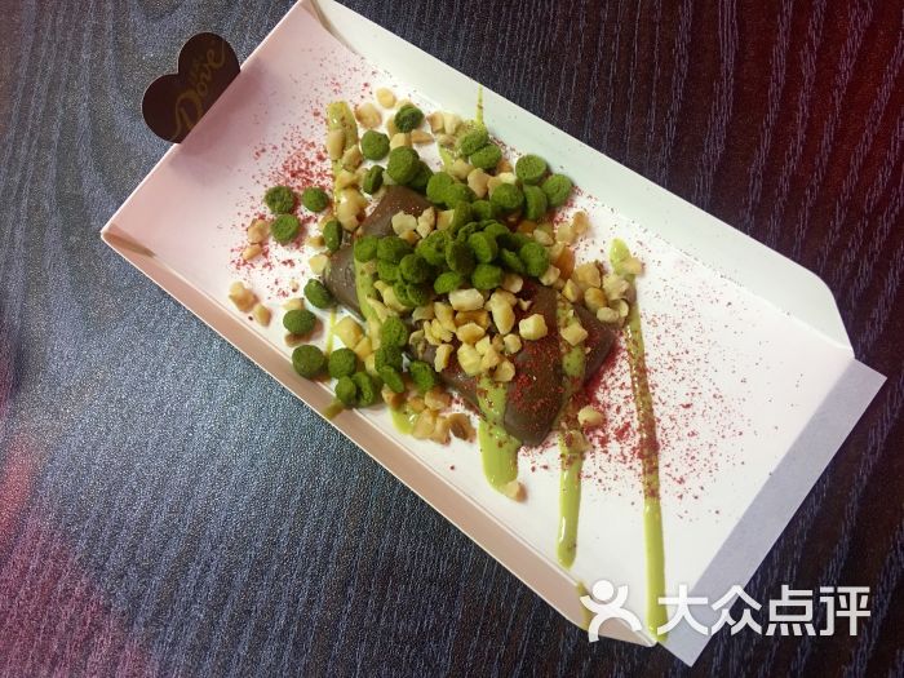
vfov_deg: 48.2
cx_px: 452
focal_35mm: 29
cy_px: 339
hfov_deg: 61.7
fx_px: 757
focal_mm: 4.15
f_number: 2.2
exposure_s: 1/17
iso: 80
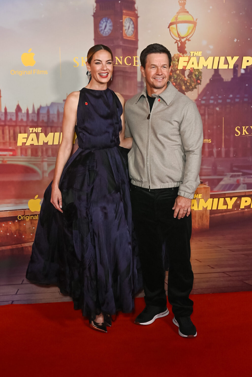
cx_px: 126
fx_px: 336
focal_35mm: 32
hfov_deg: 41.1
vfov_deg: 58.7
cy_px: 188
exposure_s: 1/200
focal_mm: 32
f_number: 5.6
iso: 1600
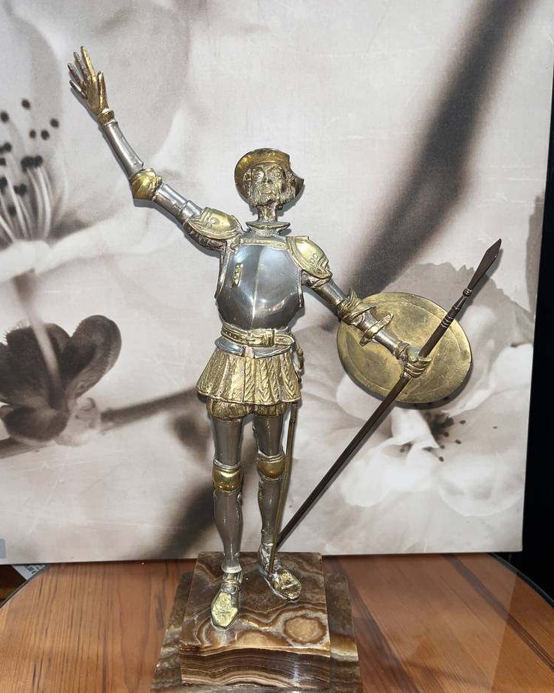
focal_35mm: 28
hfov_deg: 51.5
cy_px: 379
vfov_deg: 62.1
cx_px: 271
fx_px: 574
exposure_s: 1/47
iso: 40
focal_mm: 5.1
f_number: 1.6
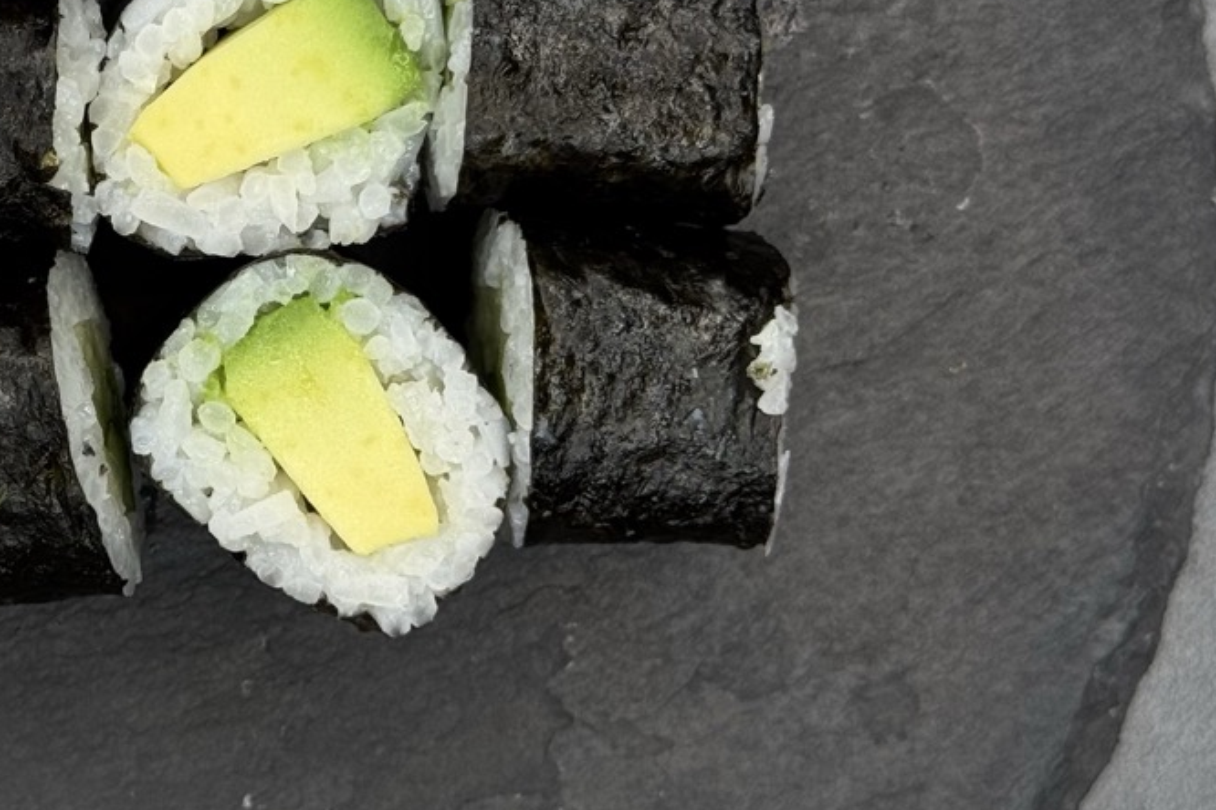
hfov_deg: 20.7
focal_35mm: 96
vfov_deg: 14.2
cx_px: 60
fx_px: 3242
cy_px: 265
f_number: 1.78
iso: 64
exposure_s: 1/298
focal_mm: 6.76
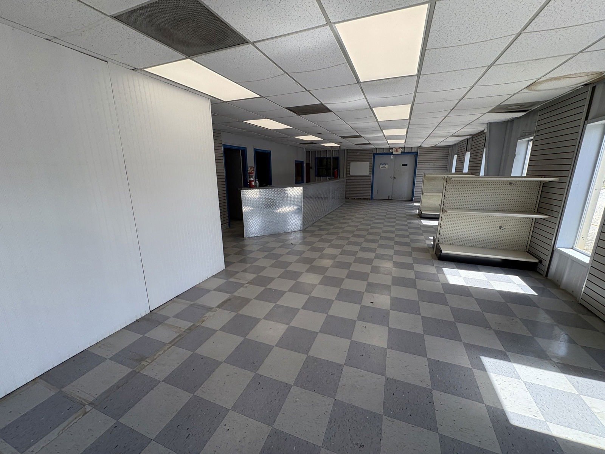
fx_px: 245
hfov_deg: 102.1
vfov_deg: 85.7
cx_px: 302
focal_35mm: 14
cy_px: 227
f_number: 2.2
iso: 40
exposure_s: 1/188
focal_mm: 2.22
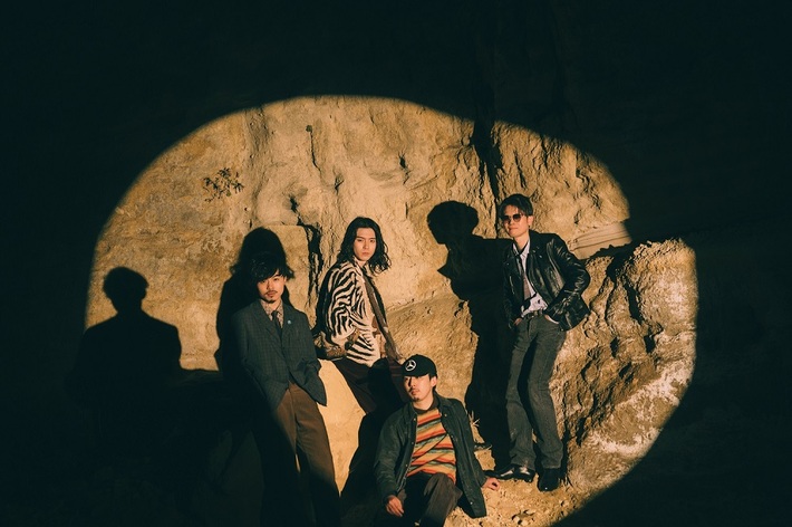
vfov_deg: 19.4
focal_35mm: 70
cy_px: 264
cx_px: 396
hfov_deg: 28.9
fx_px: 1539
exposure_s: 1/80
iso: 2500
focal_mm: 70
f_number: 4
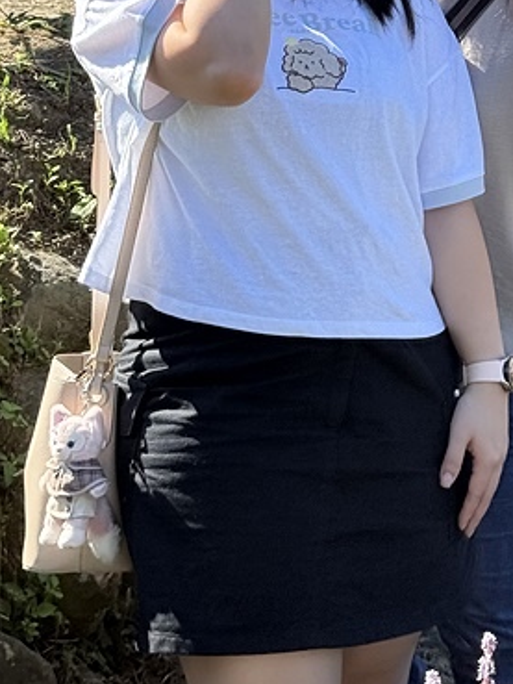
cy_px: -77
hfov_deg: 13.1
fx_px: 2192
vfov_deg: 17.1
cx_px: 559
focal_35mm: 111
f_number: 1.78
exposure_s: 1/2208
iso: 100
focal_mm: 6.76
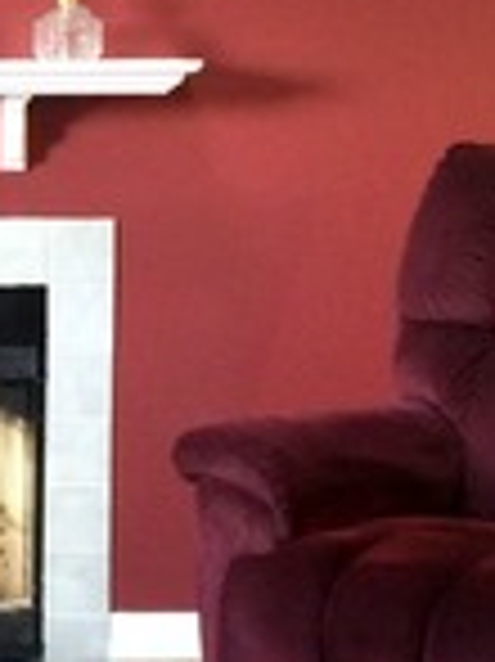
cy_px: 149
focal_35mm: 95
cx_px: -184
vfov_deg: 20.5
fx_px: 1814
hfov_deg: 14.7
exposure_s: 1/30
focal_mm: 4.15
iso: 320
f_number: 2.2
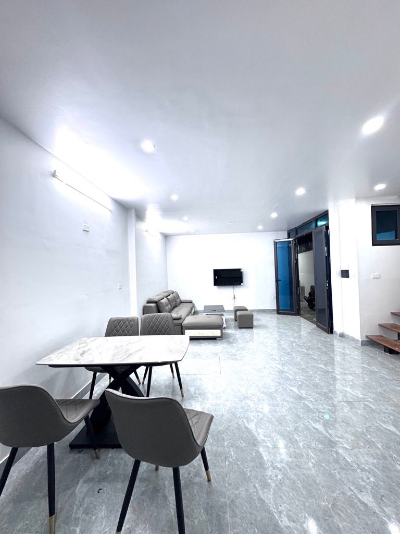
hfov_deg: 85.7
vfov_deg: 102.1
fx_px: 216
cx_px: 200
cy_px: 267
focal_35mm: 14
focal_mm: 2.22
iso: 200
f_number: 2.2
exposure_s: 1/100
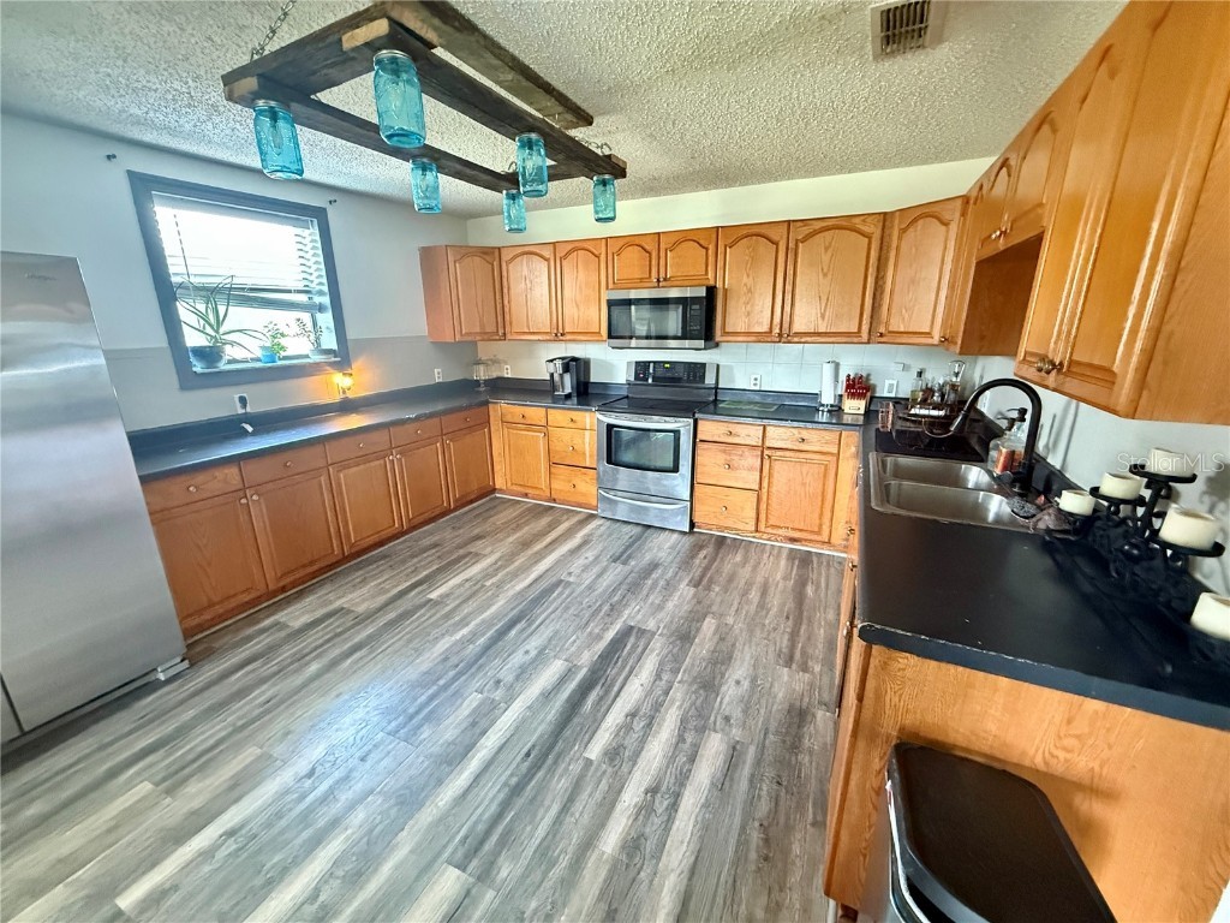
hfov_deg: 102.1
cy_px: 462
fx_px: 497
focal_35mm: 14
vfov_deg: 85.7
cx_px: 615
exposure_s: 1/40
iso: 1000
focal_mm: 2.22
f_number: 2.2
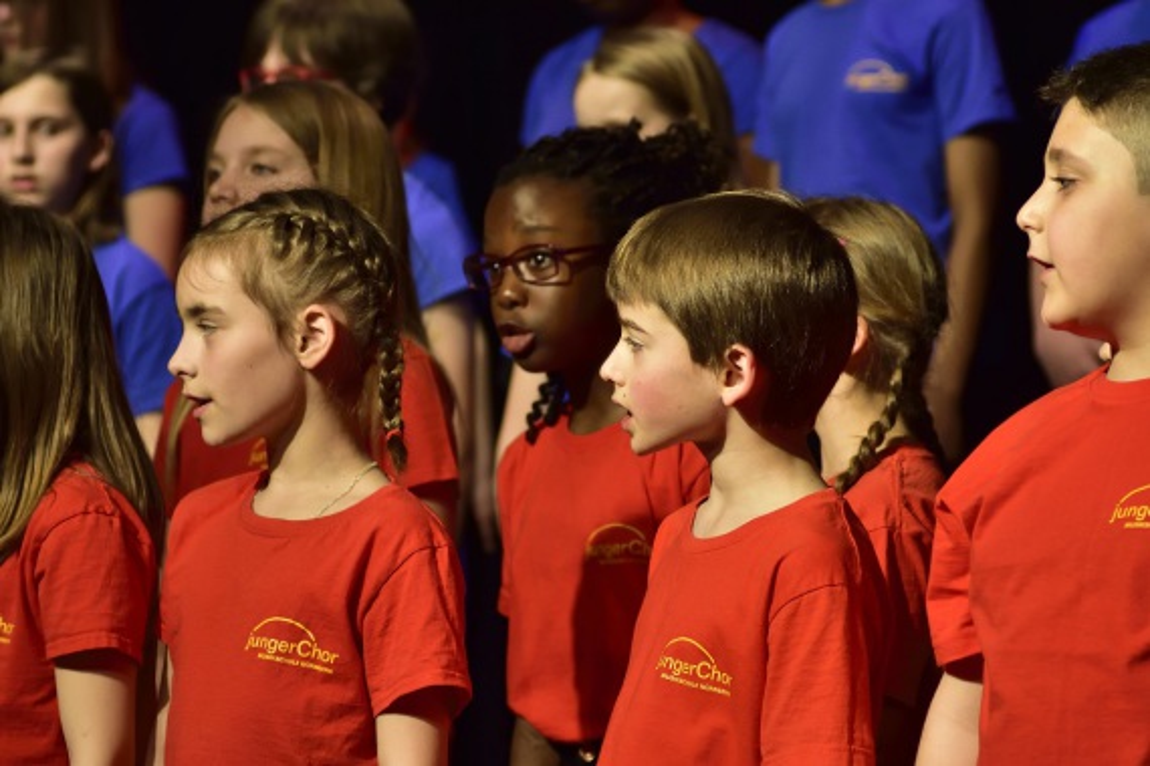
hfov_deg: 17.1
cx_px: 575
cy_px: 383
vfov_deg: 11.4
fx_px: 3833
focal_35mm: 120
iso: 1000
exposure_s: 1/400
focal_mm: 80
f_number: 4.5
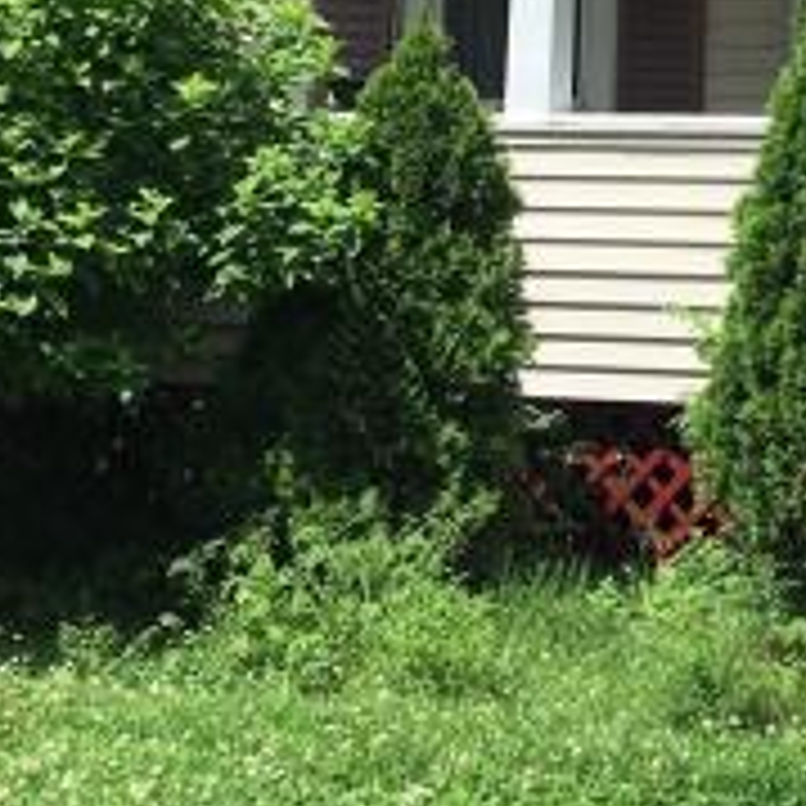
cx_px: 941
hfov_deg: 16.3
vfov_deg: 16.0
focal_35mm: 103
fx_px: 2713
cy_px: -261
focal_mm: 4.15
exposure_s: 1/1709
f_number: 2.2
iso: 25
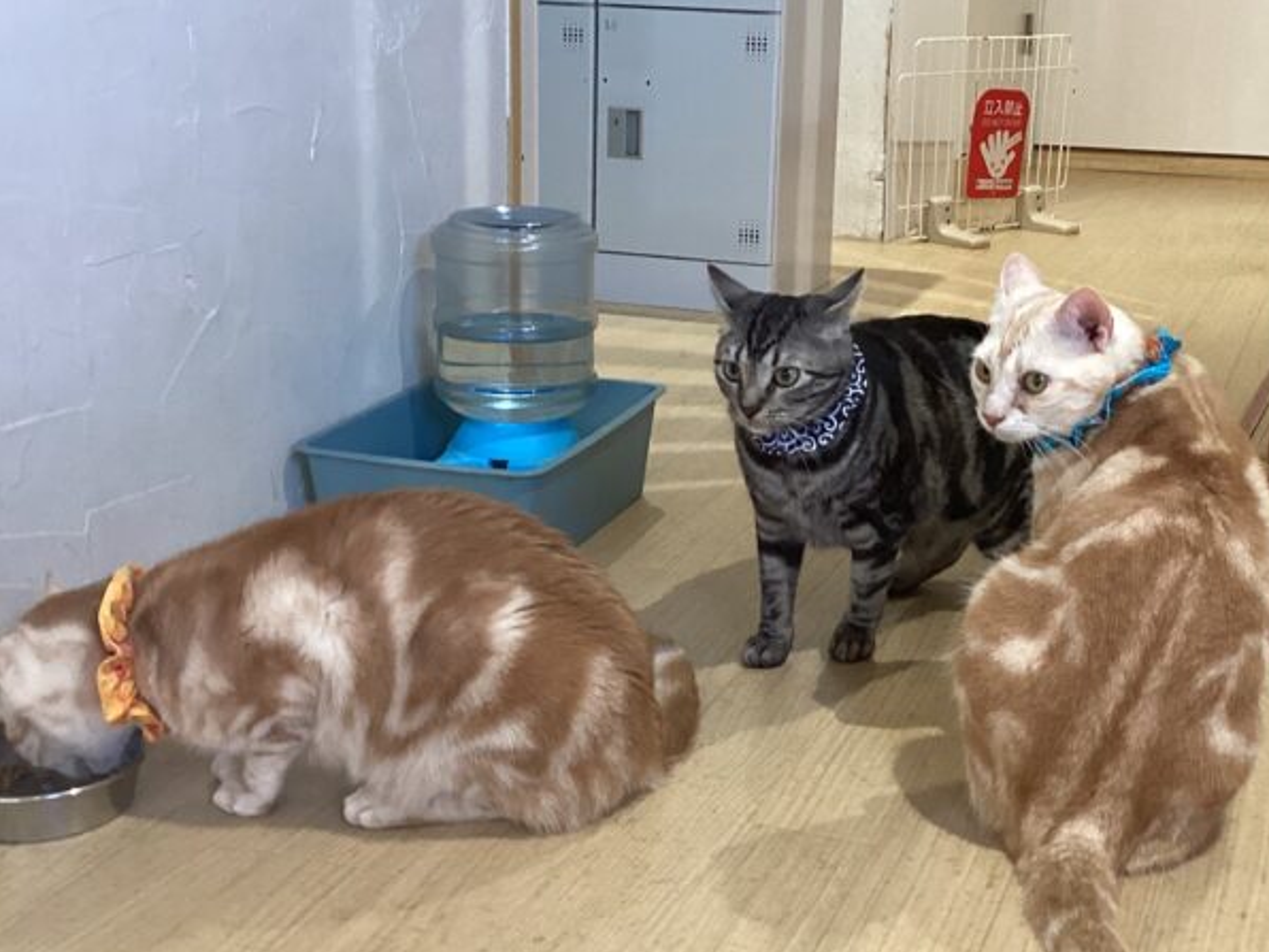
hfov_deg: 36.8
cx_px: 722
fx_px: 1906
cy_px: 473
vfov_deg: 28.0
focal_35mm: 52
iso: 200
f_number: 2.4
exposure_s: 1/50
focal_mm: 3.3
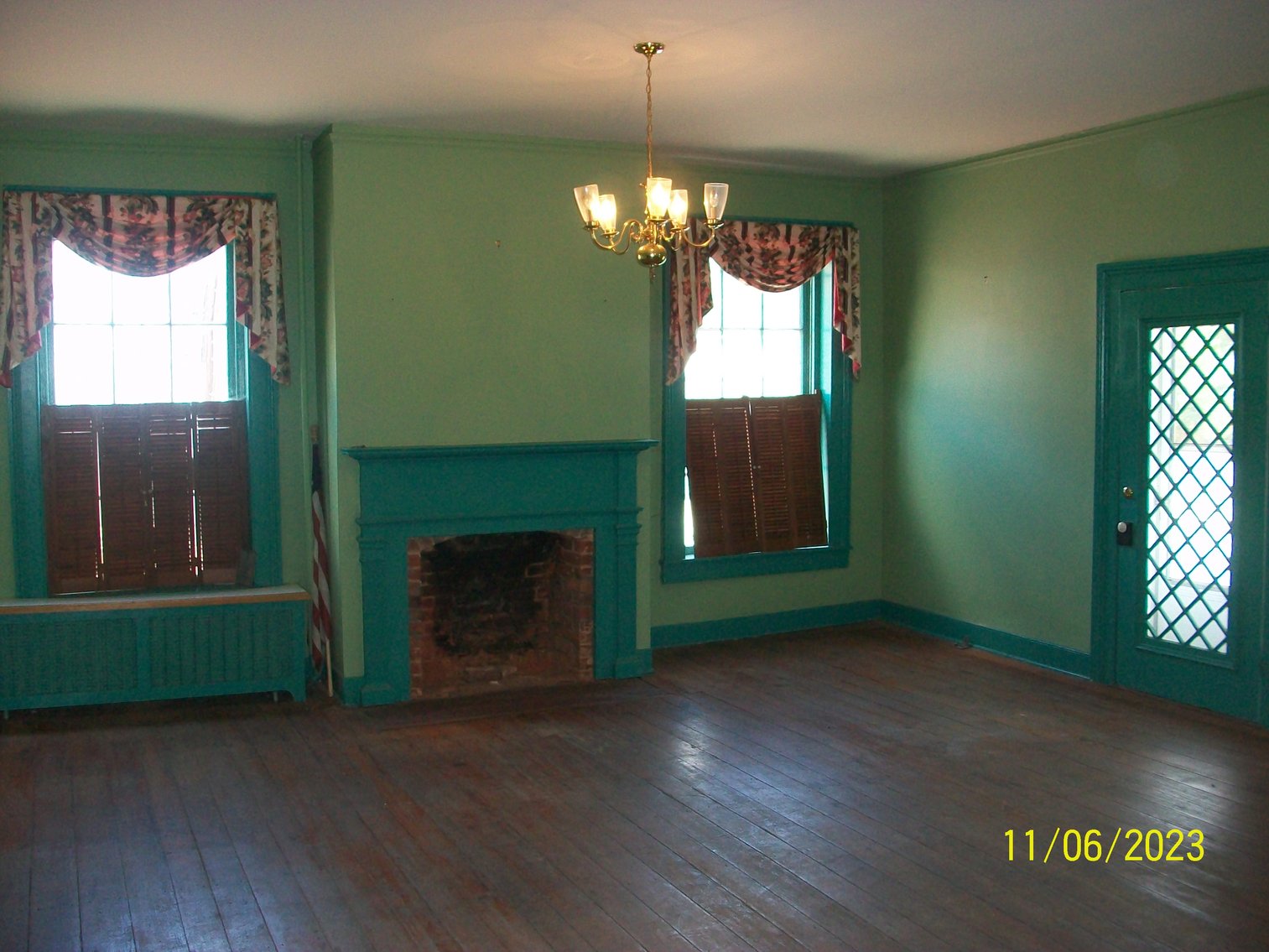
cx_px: 634
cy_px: 476
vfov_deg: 41.8
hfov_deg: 54.0
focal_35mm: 34
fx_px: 1247
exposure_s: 1/60
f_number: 2.8
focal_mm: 5.7
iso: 160
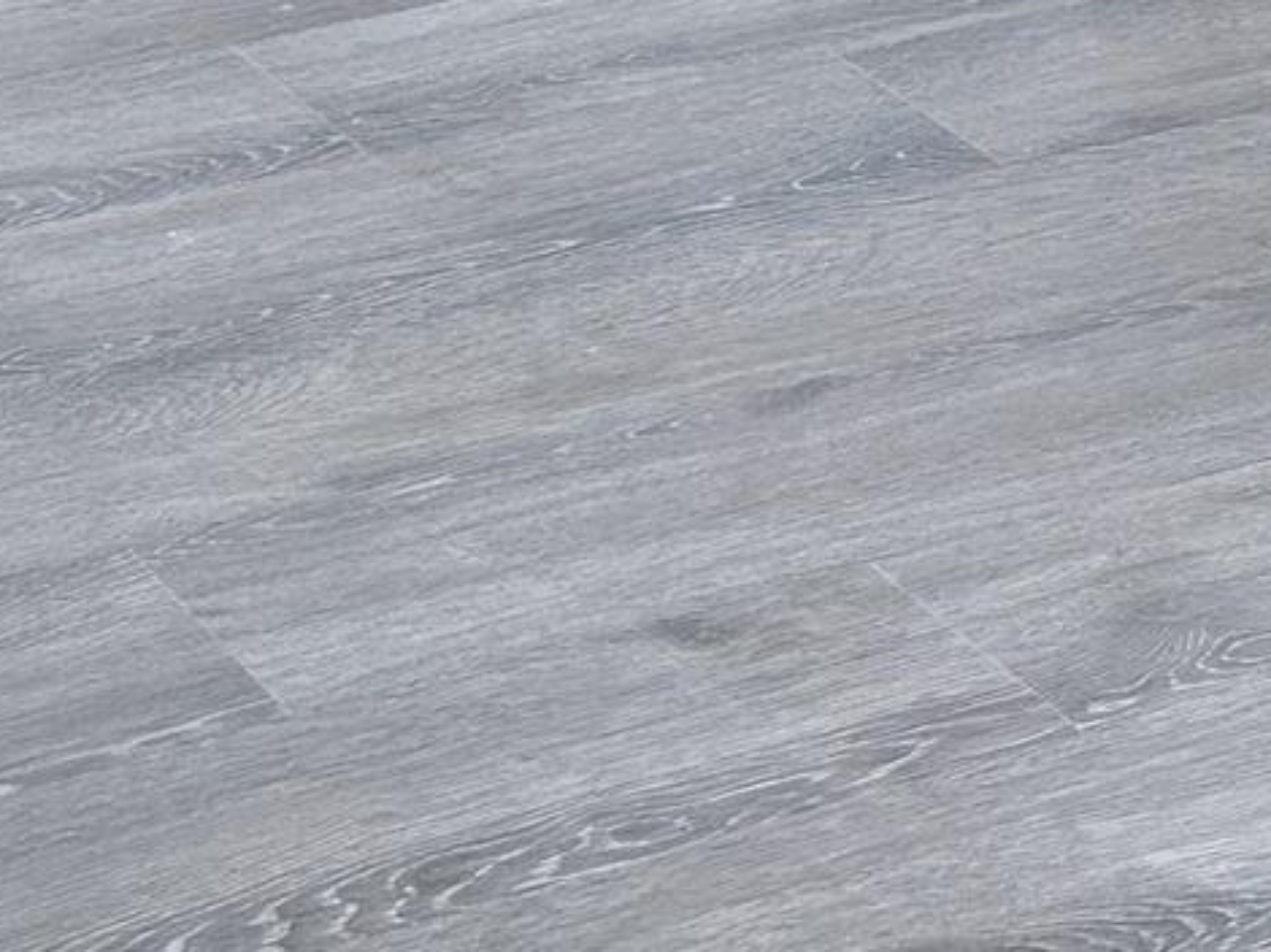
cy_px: -822
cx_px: 782
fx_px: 5762
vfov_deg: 9.0
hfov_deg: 12.6
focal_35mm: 157
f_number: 1.78
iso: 100
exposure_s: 1/301
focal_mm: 6.76
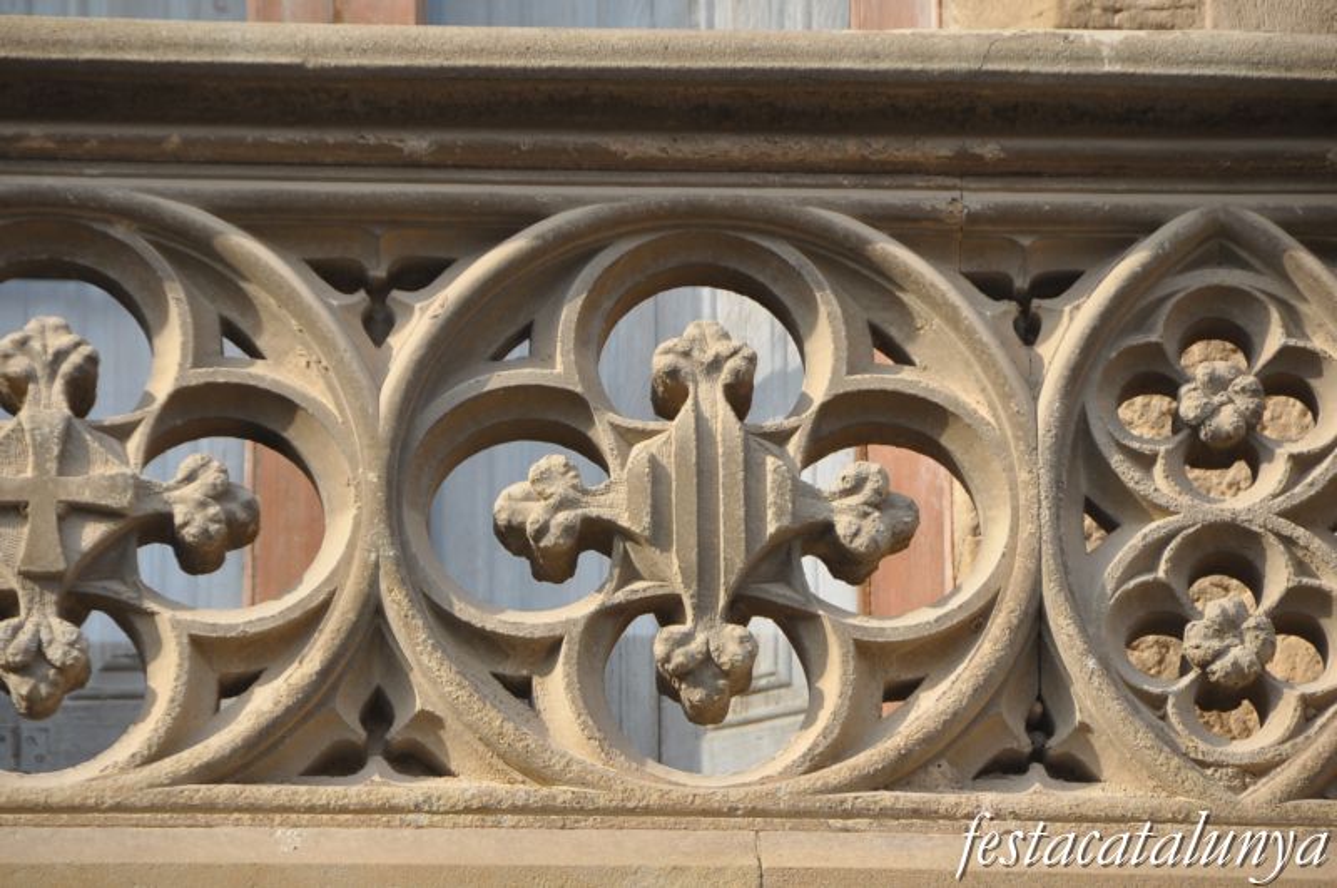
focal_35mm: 300
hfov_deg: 6.9
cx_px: 668
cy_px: 444
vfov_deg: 4.6
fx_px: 11126
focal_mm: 200
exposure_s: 1/640
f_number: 5.6
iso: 500
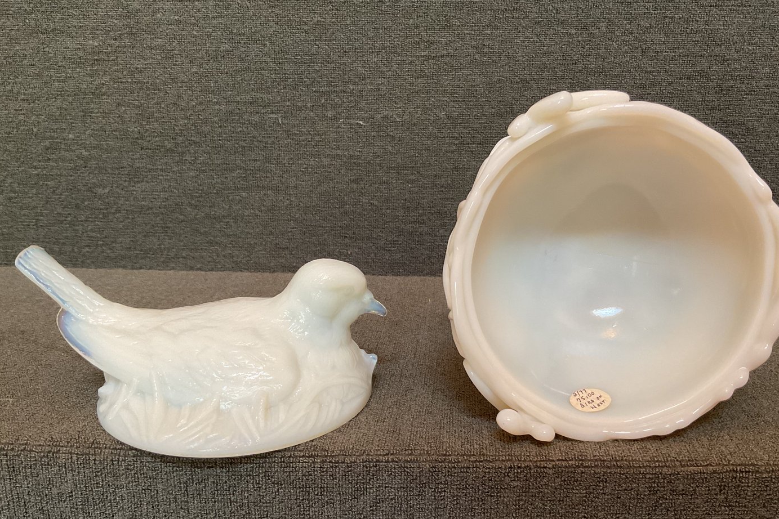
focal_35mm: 33
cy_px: 282
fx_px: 714
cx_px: 420
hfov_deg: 57.2
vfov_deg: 39.9
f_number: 1.8
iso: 160
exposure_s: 1/60
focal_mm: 3
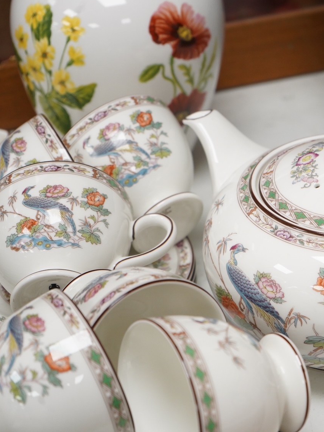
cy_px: 214
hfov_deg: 14.3
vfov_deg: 19.3
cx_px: 314
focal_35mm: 102
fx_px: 1273
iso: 2500
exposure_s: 1/250
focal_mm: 70
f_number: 5.6
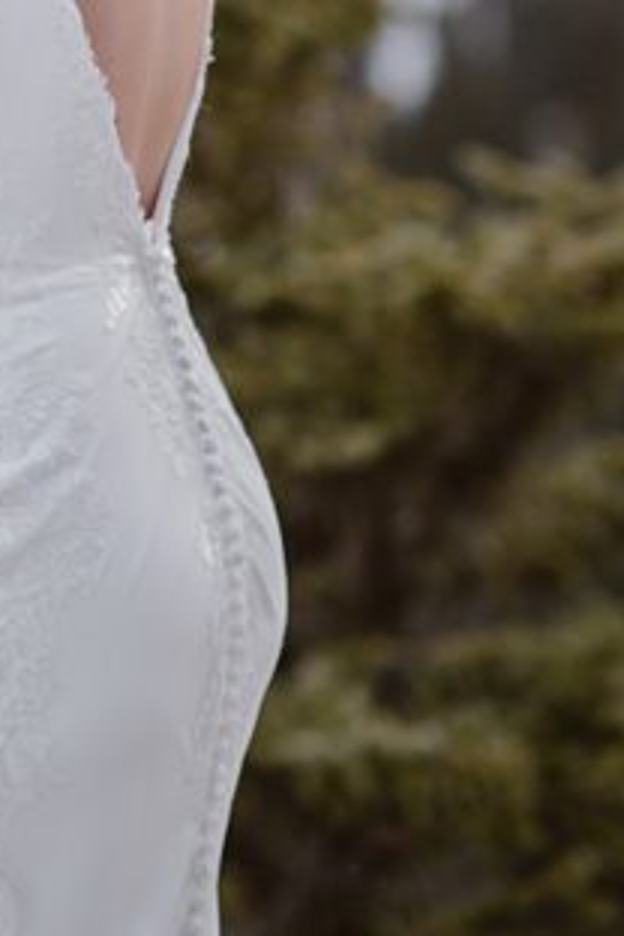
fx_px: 7253
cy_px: -336
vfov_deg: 7.3
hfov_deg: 4.9
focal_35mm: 279
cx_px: -198
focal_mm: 85
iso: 250
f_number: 2.2
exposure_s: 1/400
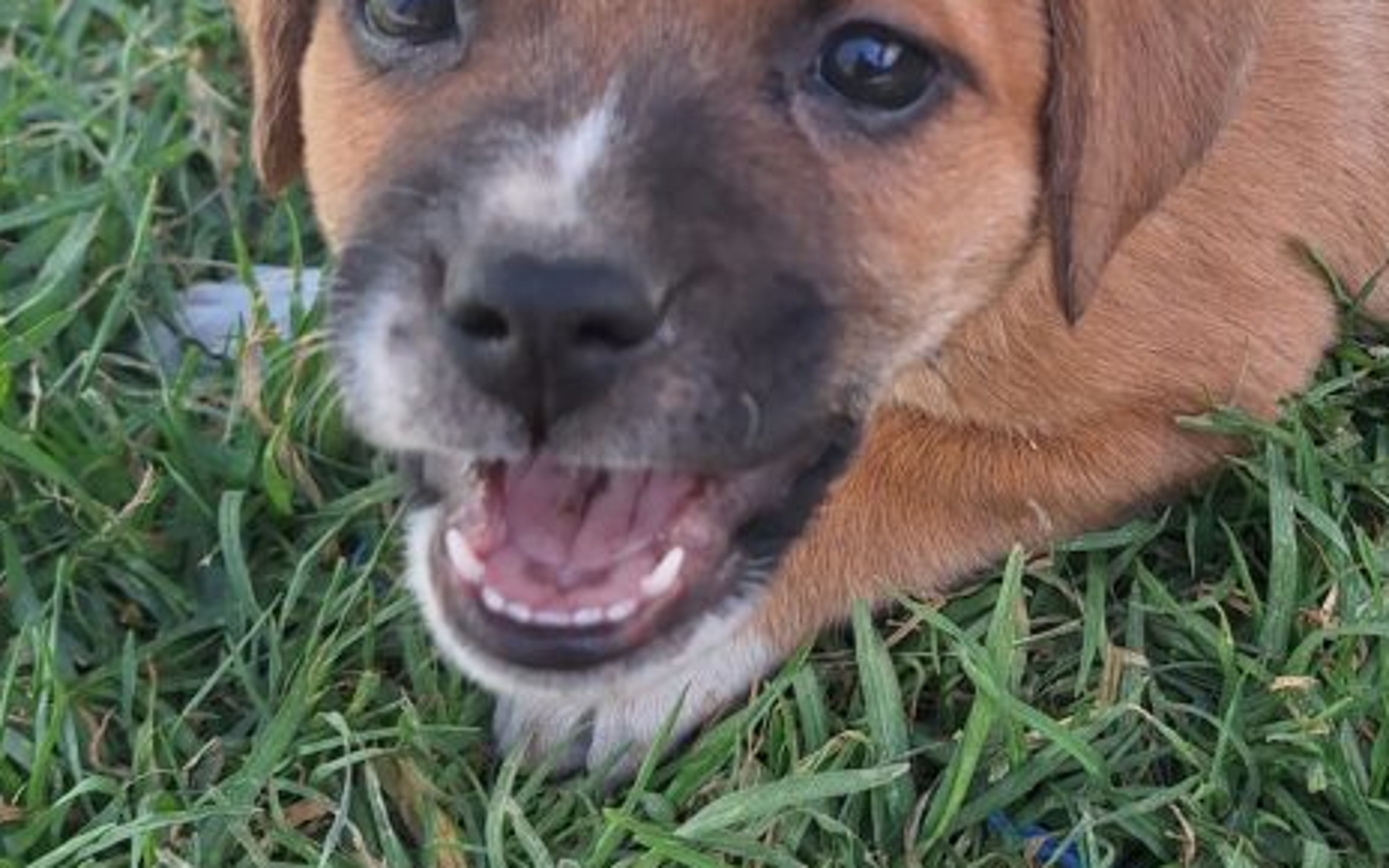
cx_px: 1179
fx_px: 1590
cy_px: 251
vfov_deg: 30.2
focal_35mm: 42
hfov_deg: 44.1
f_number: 1.8
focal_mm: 5.54
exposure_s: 1/764
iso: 40
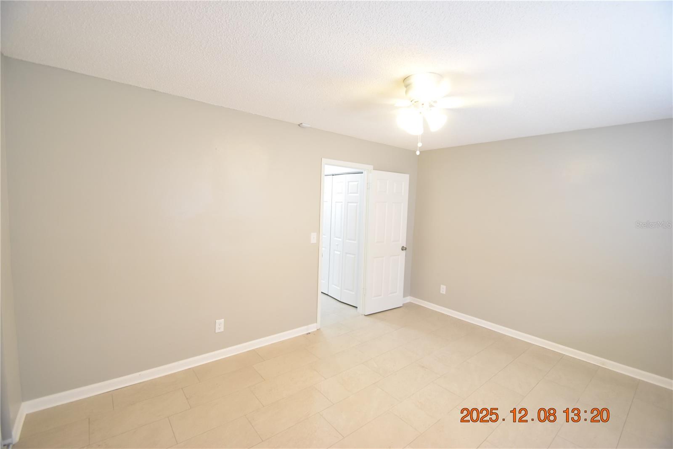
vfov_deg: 77.3
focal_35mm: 15
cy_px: 224
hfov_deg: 100.4
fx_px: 280
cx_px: 336
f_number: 3.5
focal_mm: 10
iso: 800
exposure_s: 1/30
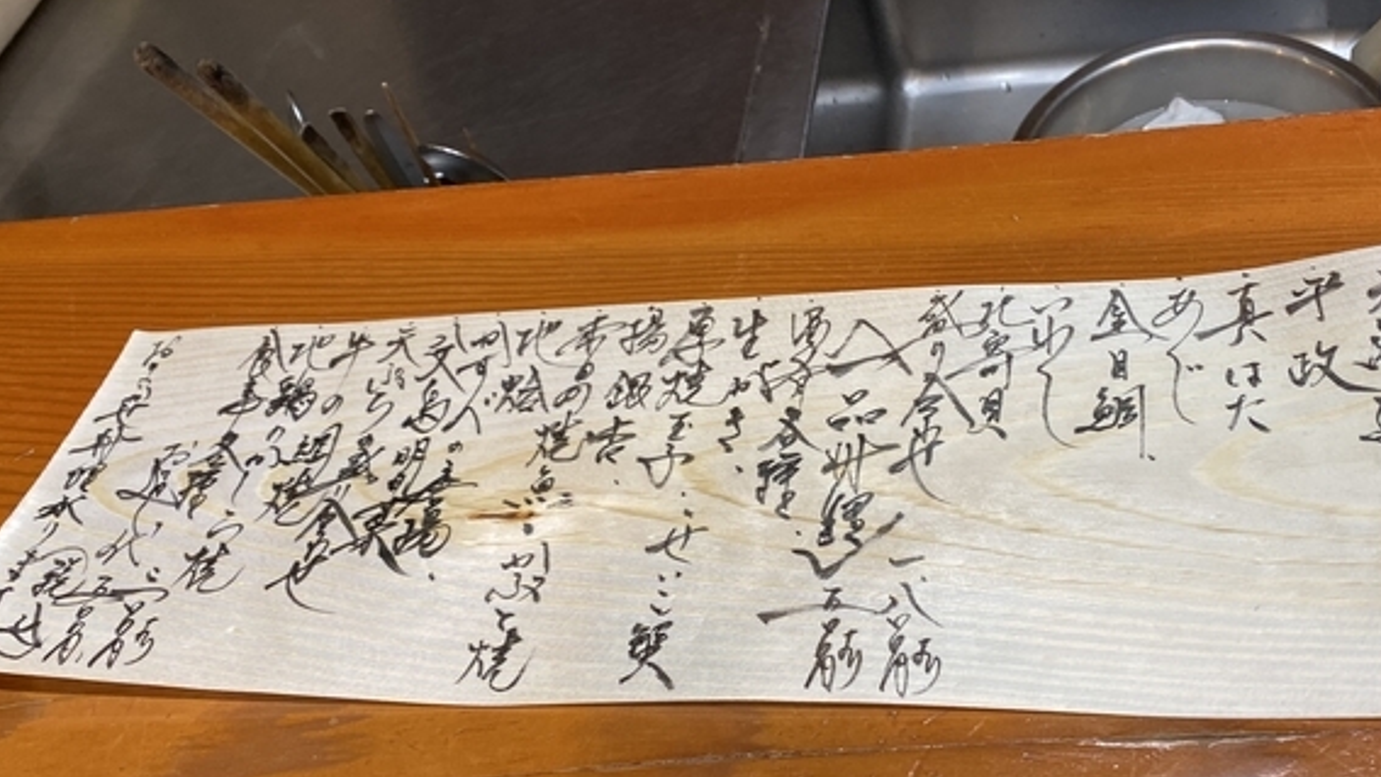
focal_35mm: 40
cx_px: 857
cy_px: 378
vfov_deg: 29.7
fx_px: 1465
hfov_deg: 50.0
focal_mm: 4.25
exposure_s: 1/103
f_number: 1.8
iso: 100
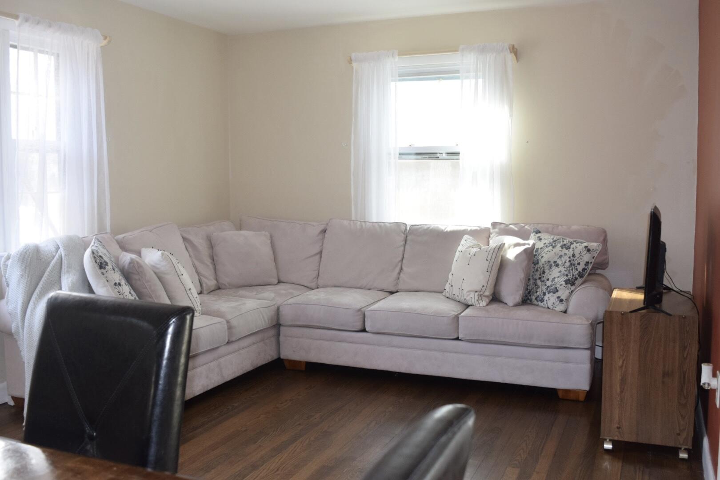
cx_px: 360
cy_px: 240
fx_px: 690
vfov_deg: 38.4
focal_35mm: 34
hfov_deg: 55.1
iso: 800
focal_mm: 23
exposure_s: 1/125
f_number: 5.6
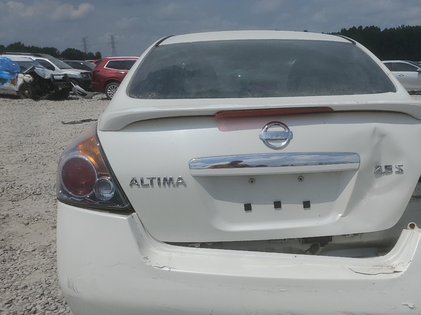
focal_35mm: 39
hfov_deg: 46.9
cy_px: 204
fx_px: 474
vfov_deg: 36.5
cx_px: 288
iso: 52
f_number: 1.5
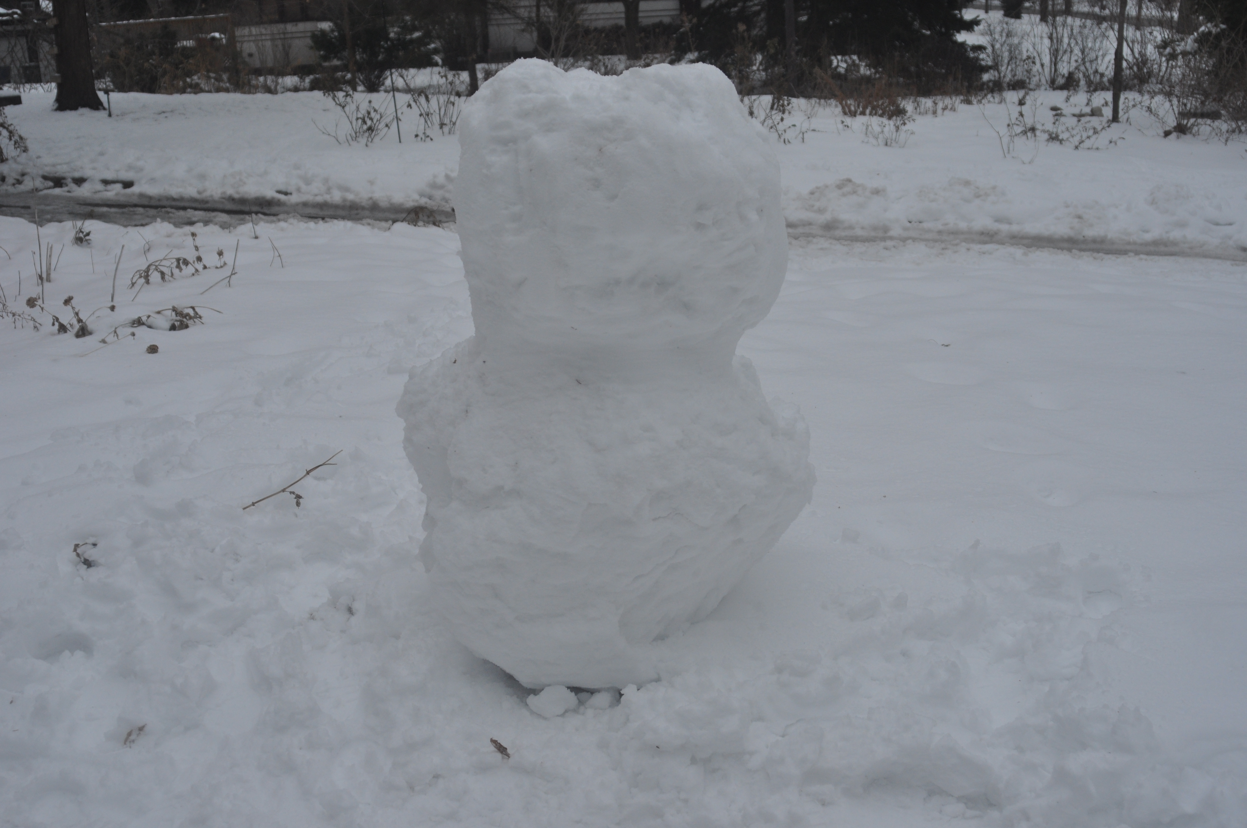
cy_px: 414
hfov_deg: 46.4
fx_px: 1453
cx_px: 624
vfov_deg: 31.8
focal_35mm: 42
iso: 400
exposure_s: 1/100
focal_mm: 28
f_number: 5
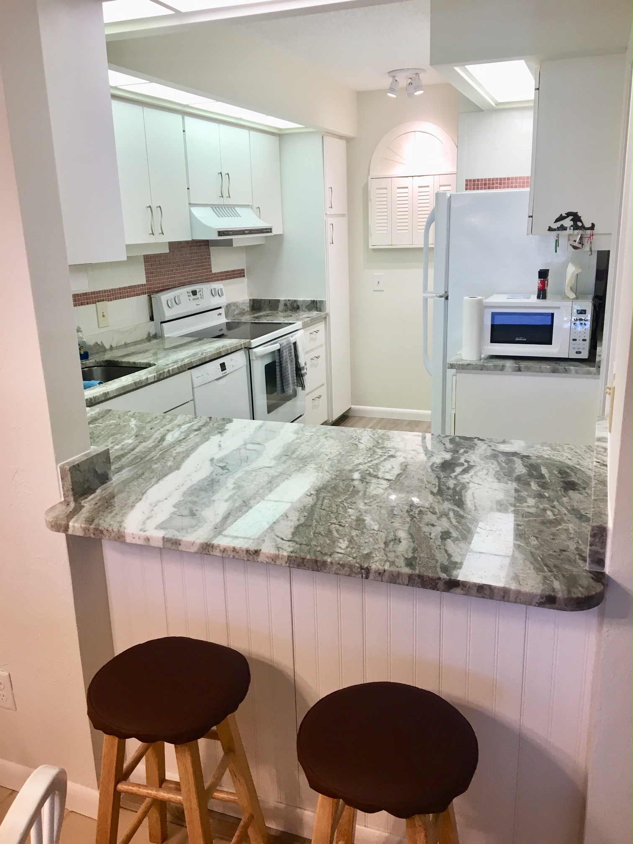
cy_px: 422
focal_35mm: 29
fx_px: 707
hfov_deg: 48.2
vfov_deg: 61.7
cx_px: 316
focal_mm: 4.15
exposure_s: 1/30
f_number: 2.2
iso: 25
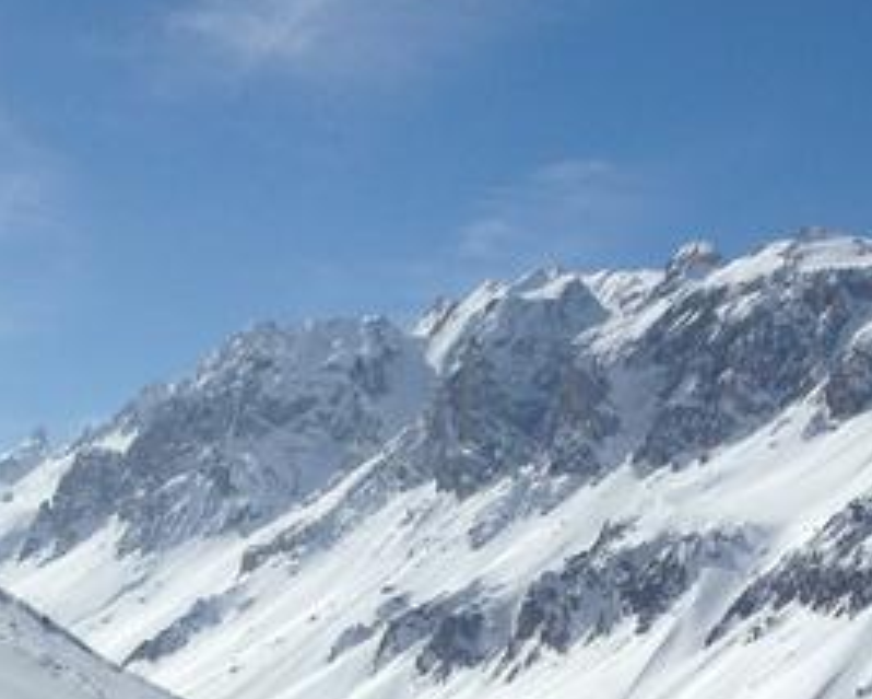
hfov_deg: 19.7
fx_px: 2504
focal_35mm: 97
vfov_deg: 15.8
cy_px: 528
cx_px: 564
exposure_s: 1/5435
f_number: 2.4
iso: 50
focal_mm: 4.12
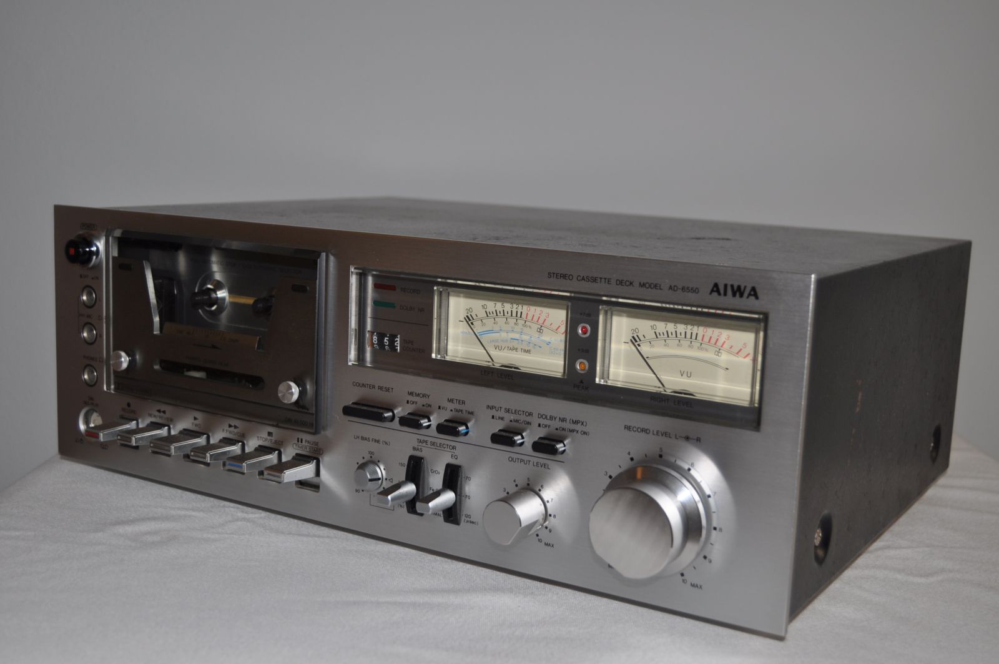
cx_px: 500
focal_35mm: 45
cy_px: 332
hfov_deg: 43.6
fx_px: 1247
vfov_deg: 29.8
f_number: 4.2
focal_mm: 30
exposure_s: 1/60
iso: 200
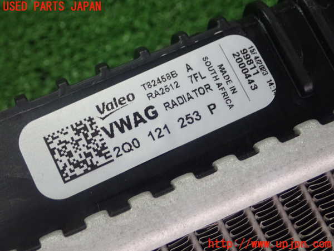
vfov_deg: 19.9
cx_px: 167
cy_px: 126
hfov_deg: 26.3
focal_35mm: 74
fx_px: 714
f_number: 4.2
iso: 800
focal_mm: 13.47
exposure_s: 1/80
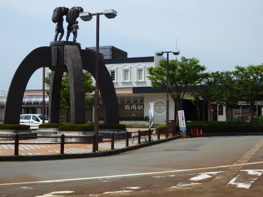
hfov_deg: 38.9
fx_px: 372
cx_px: 132
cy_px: 98
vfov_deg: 29.7
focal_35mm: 49
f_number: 11.2
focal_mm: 8.9
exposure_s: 1/200
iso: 125
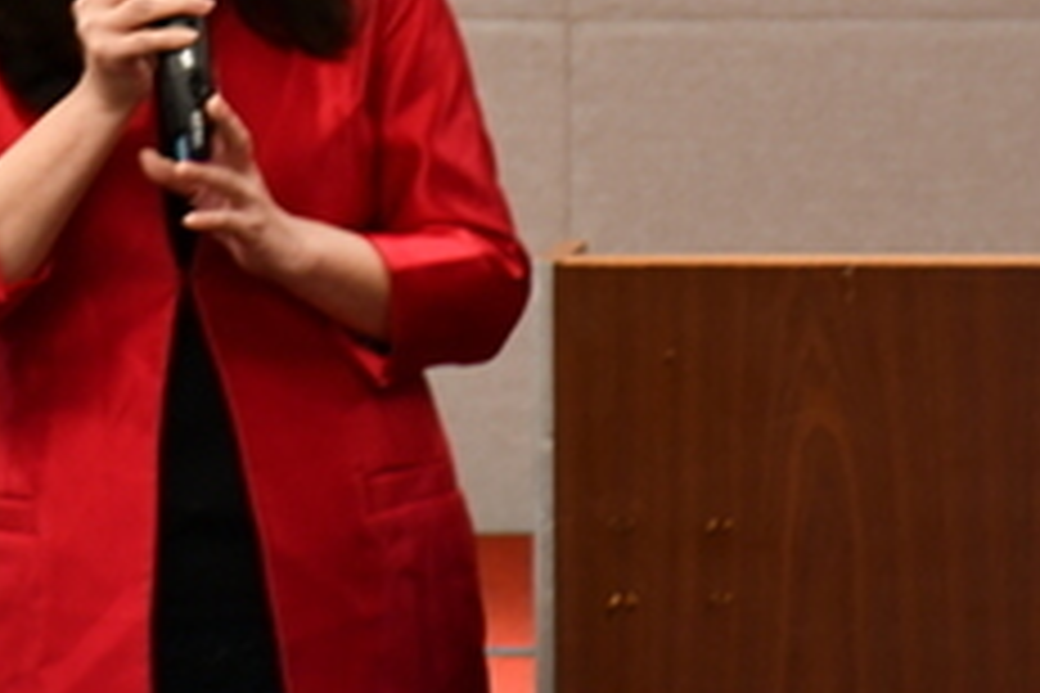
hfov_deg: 8.5
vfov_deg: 5.7
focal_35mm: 242
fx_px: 6991
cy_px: -92
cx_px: 437
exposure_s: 1/15
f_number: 5.6
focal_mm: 60
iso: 800
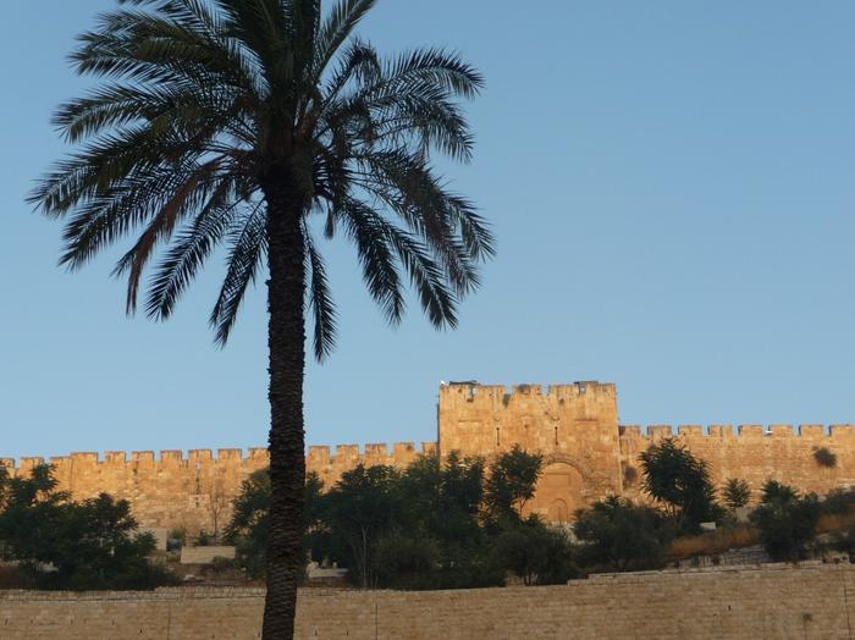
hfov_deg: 27.1
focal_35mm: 72
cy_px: 320
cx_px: 428
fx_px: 1777
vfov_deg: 20.4
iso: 100
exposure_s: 1/250
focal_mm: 12.2
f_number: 4.6
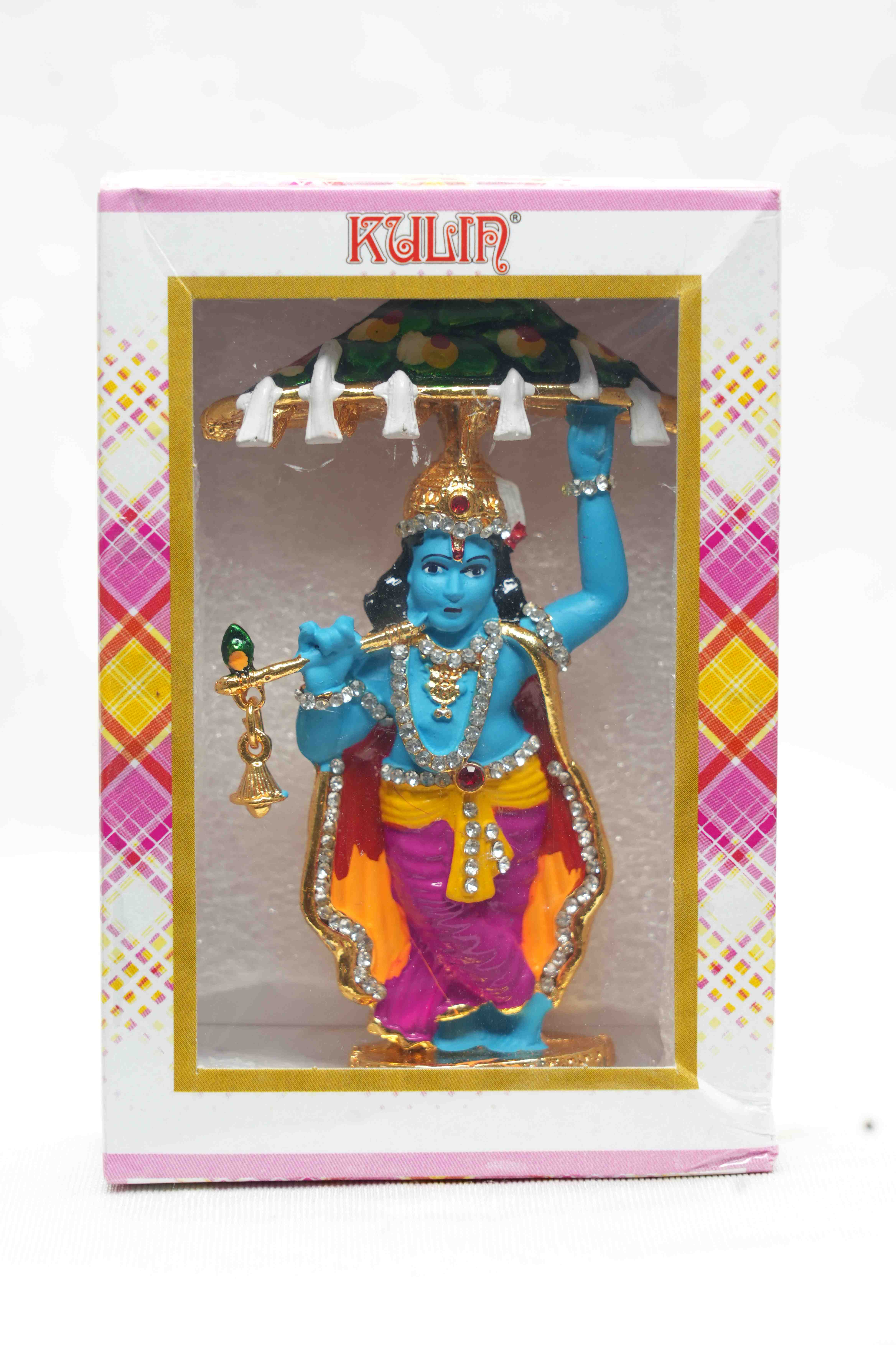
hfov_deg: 13.0
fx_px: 3920
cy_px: 672
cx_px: 448
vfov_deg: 19.5
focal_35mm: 105
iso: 800
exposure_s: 1/50
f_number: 7.1
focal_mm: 105
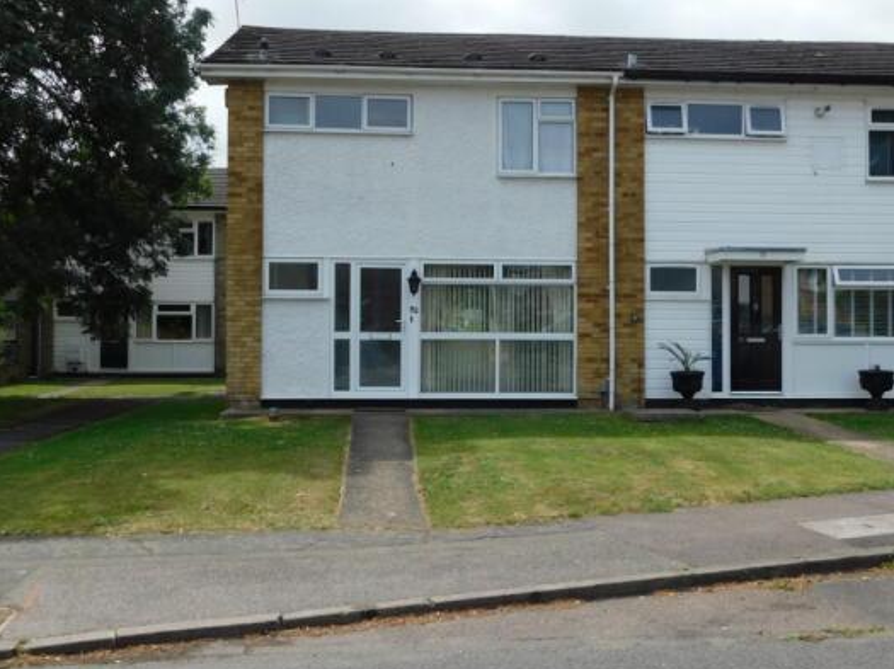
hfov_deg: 46.8
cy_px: 314
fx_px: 1032
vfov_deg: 35.9
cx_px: 438
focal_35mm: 40
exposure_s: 1/1250
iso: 125
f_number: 3.5
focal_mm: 6.3
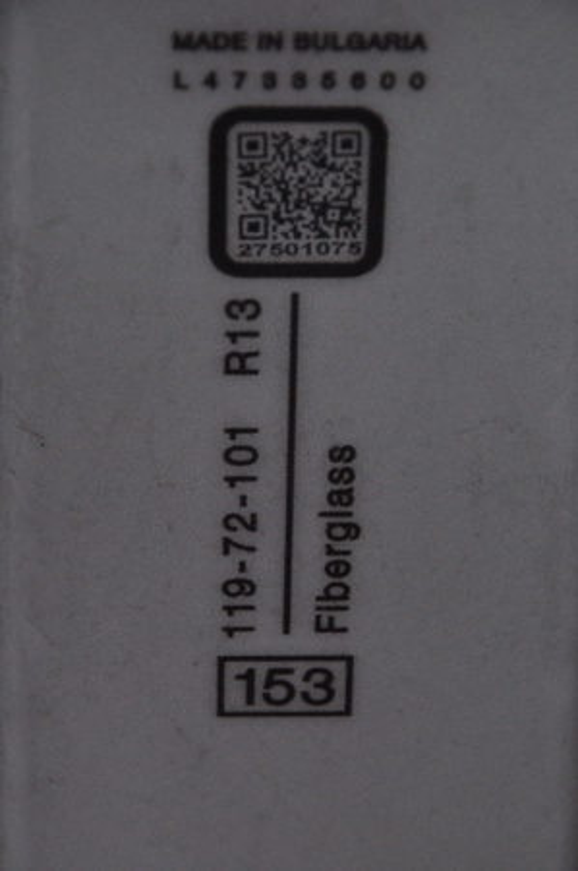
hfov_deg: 8.7
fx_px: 3802
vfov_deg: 13.1
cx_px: 289
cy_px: 436
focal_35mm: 158
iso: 3200
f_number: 9.5
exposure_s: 1/125
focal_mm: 105
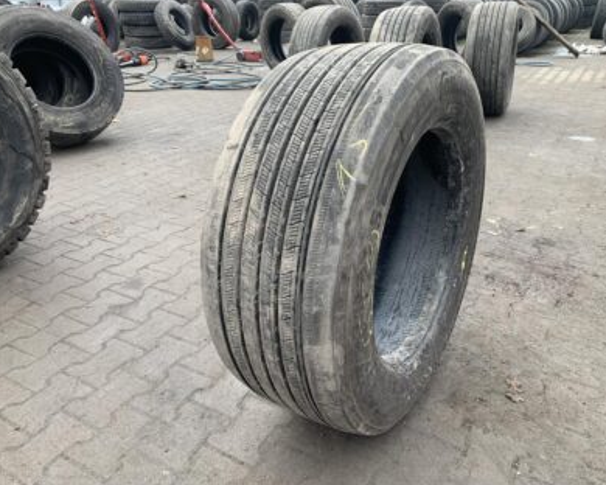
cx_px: 305
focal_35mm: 28
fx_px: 502
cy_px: 242
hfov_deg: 62.2
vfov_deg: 51.5
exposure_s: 1/122
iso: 25
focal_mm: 4.25
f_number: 1.8
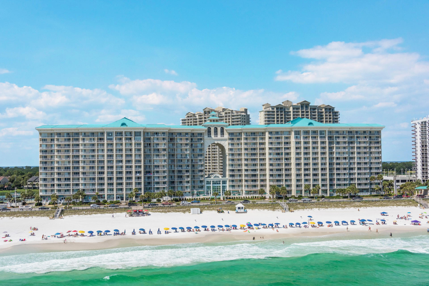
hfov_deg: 46.4
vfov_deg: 31.9
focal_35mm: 42
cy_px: 143
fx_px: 500
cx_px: 214
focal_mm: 42
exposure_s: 1/1600
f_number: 11
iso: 400
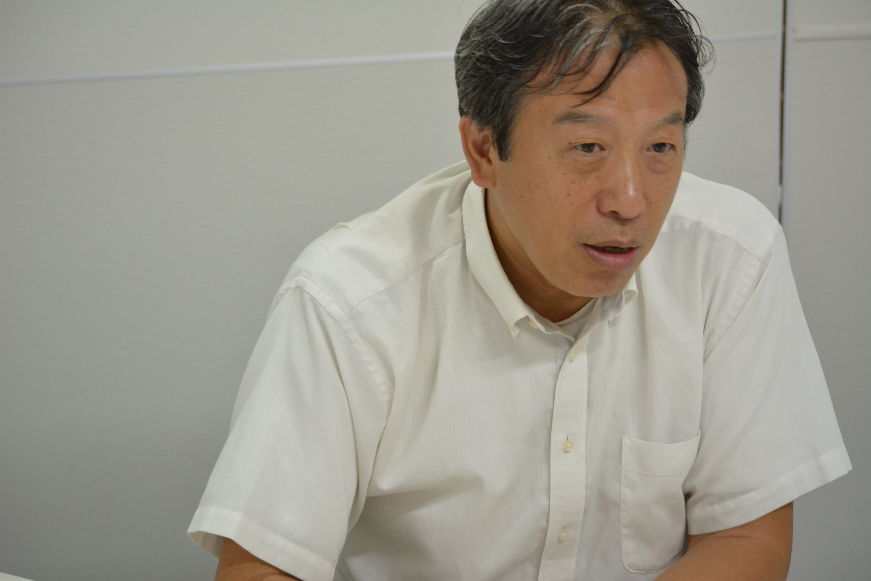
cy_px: 290
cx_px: 436
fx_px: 2105
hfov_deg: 23.4
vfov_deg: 15.7
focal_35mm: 87
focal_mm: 58
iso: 450
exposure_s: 1/30
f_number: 4.5
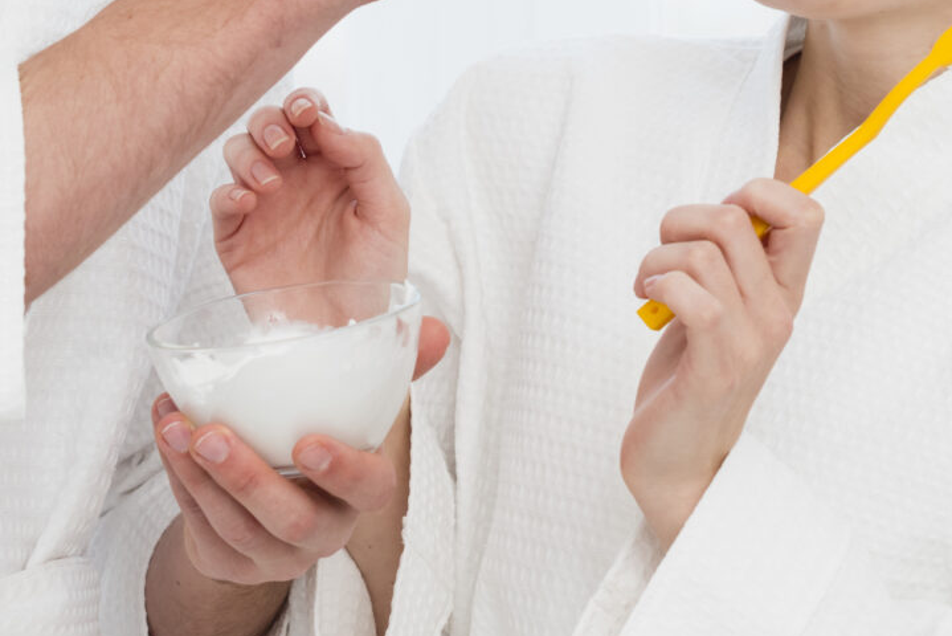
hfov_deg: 11.5
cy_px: -15
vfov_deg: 7.7
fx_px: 4709
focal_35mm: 178
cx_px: 254
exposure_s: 1/160
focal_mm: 50
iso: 200
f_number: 4
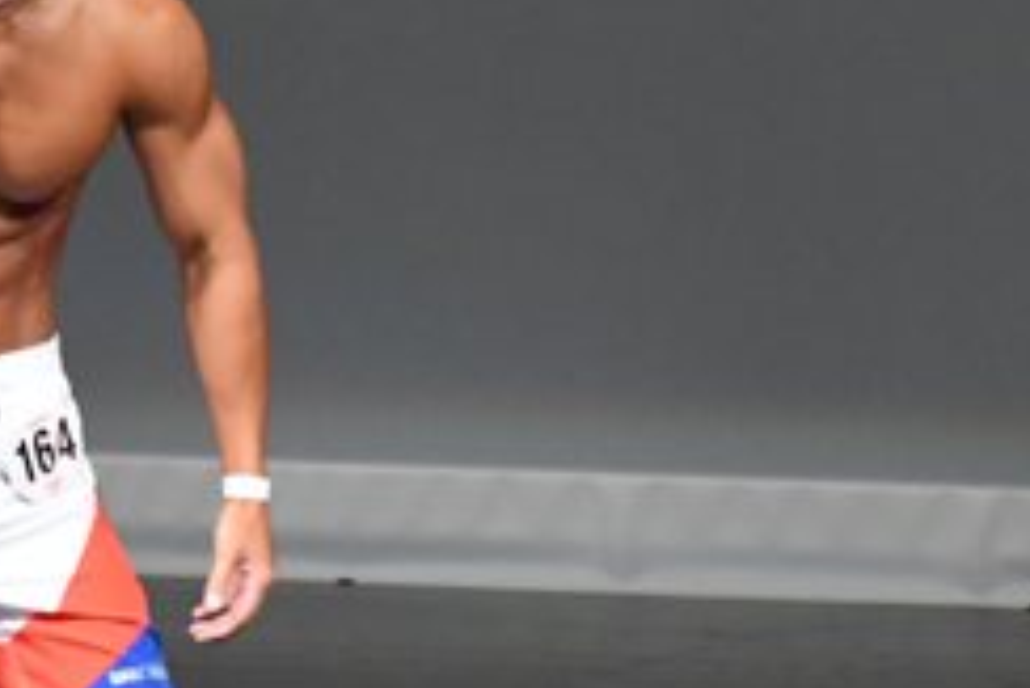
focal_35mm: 1095
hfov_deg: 1.9
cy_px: 380
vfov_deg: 1.3
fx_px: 31346
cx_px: 352
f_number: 5.6
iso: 5000
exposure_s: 1/400
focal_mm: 230
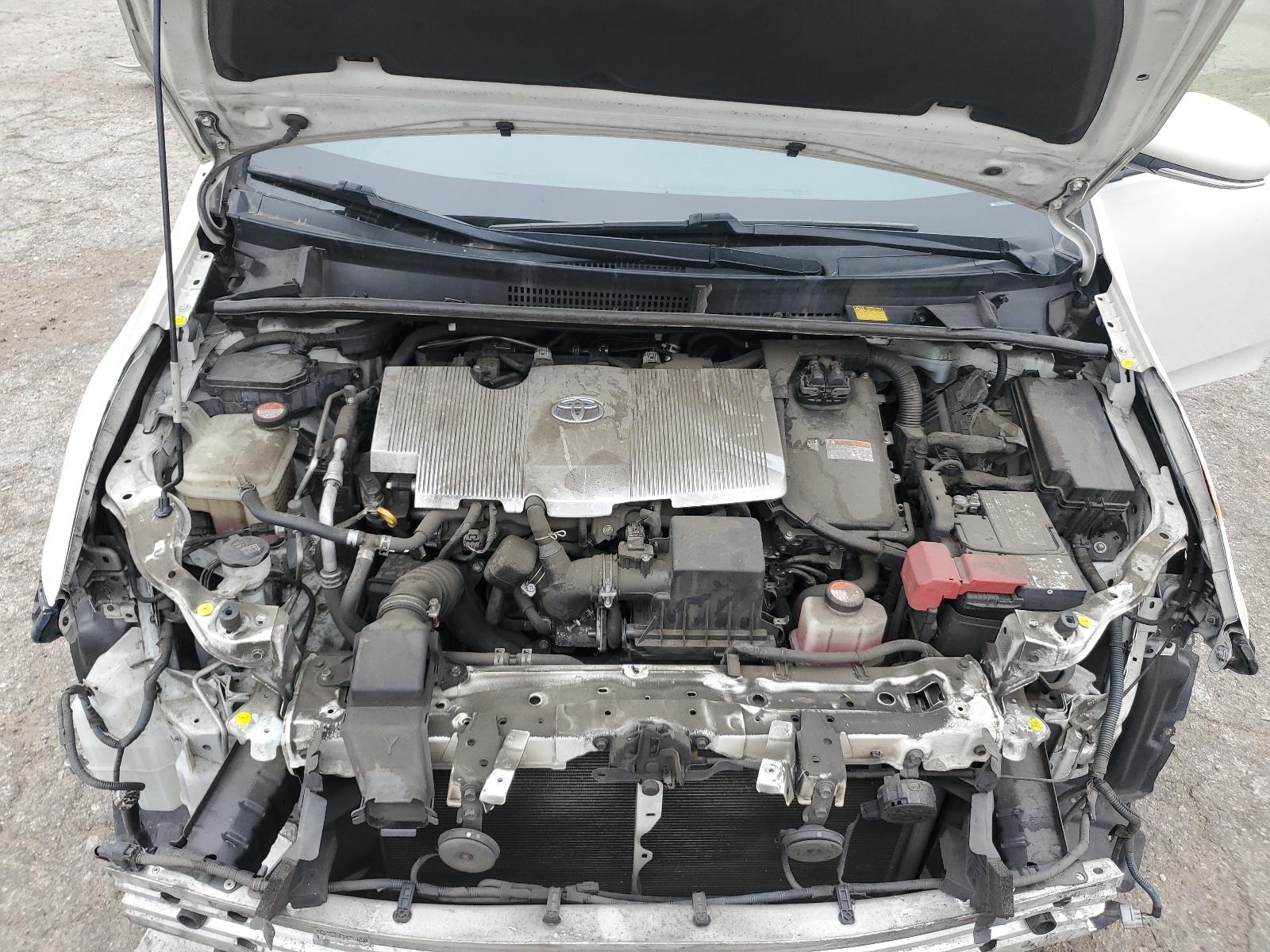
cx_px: 635
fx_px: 954
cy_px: 476
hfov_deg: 67.3
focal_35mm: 26
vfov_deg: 53.1
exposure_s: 1/286
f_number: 1.5
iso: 50
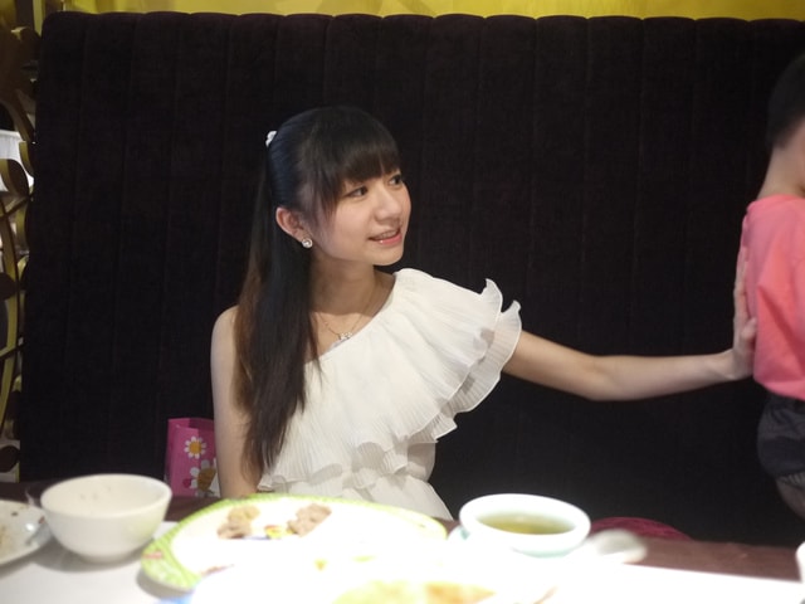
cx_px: 402
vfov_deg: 36.0
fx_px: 930
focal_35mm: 40
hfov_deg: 46.8
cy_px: 302
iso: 800
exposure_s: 1/40
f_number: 1.7
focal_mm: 20
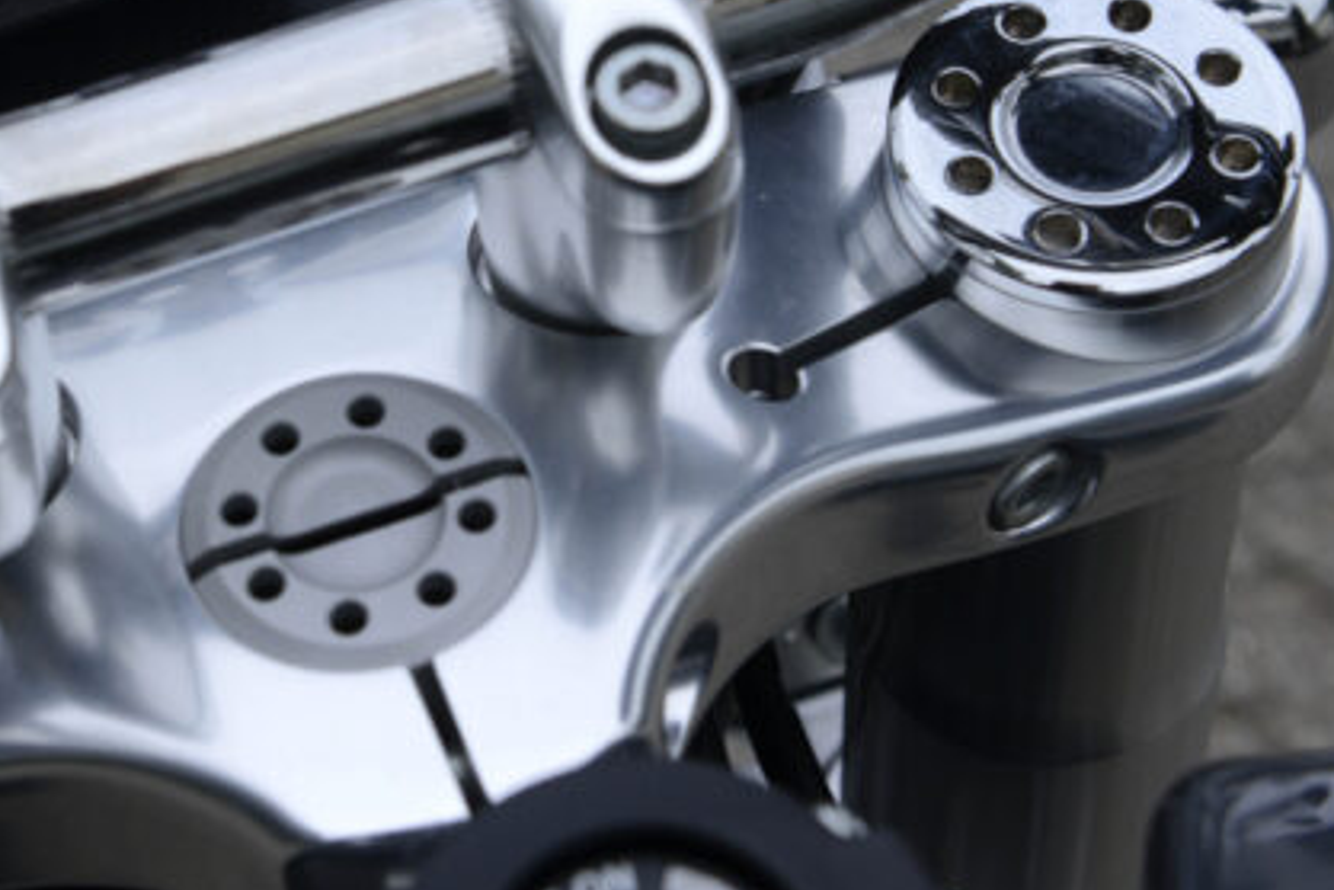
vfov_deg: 12.6
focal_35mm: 108
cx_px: 266
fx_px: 4002
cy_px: 46
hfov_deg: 18.7
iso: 640
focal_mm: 45
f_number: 6.3
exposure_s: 1/500
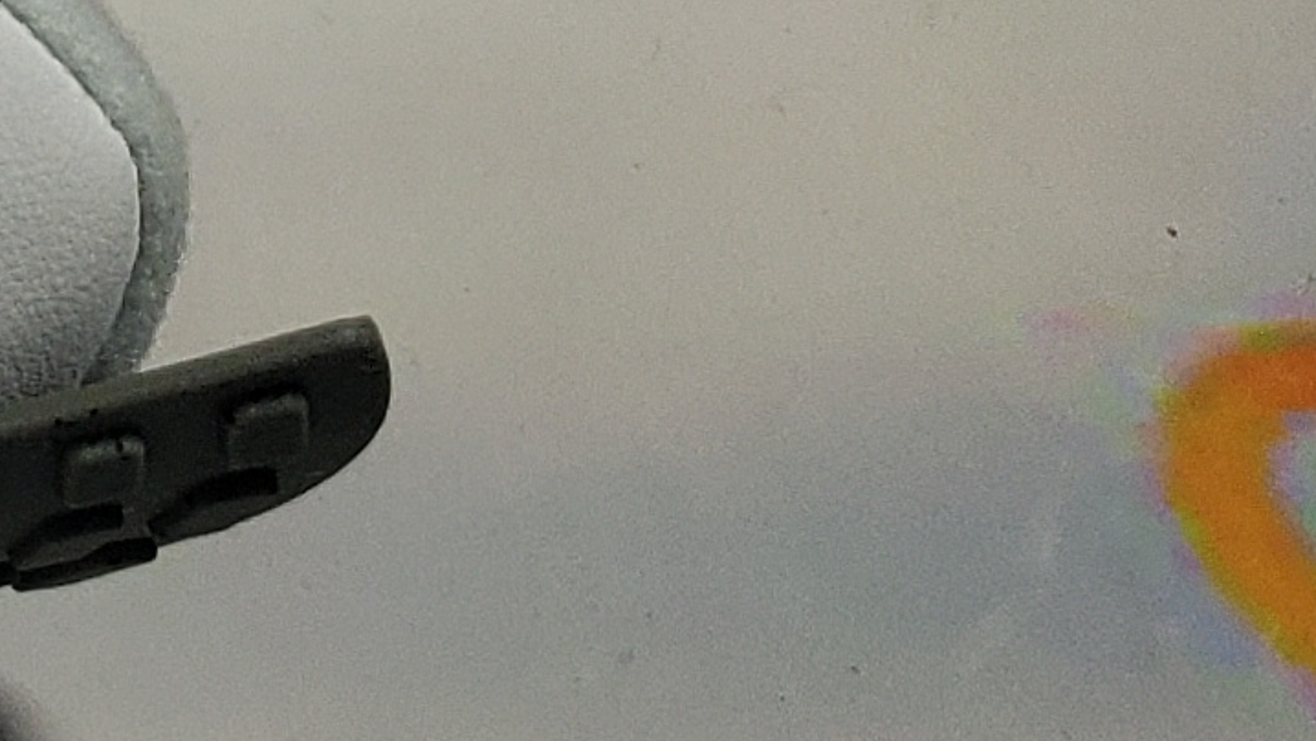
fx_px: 5549
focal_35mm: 159
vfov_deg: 7.1
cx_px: -1934
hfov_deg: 11.1
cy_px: -1225
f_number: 1.5
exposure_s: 1/981
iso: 50
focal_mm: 4.3
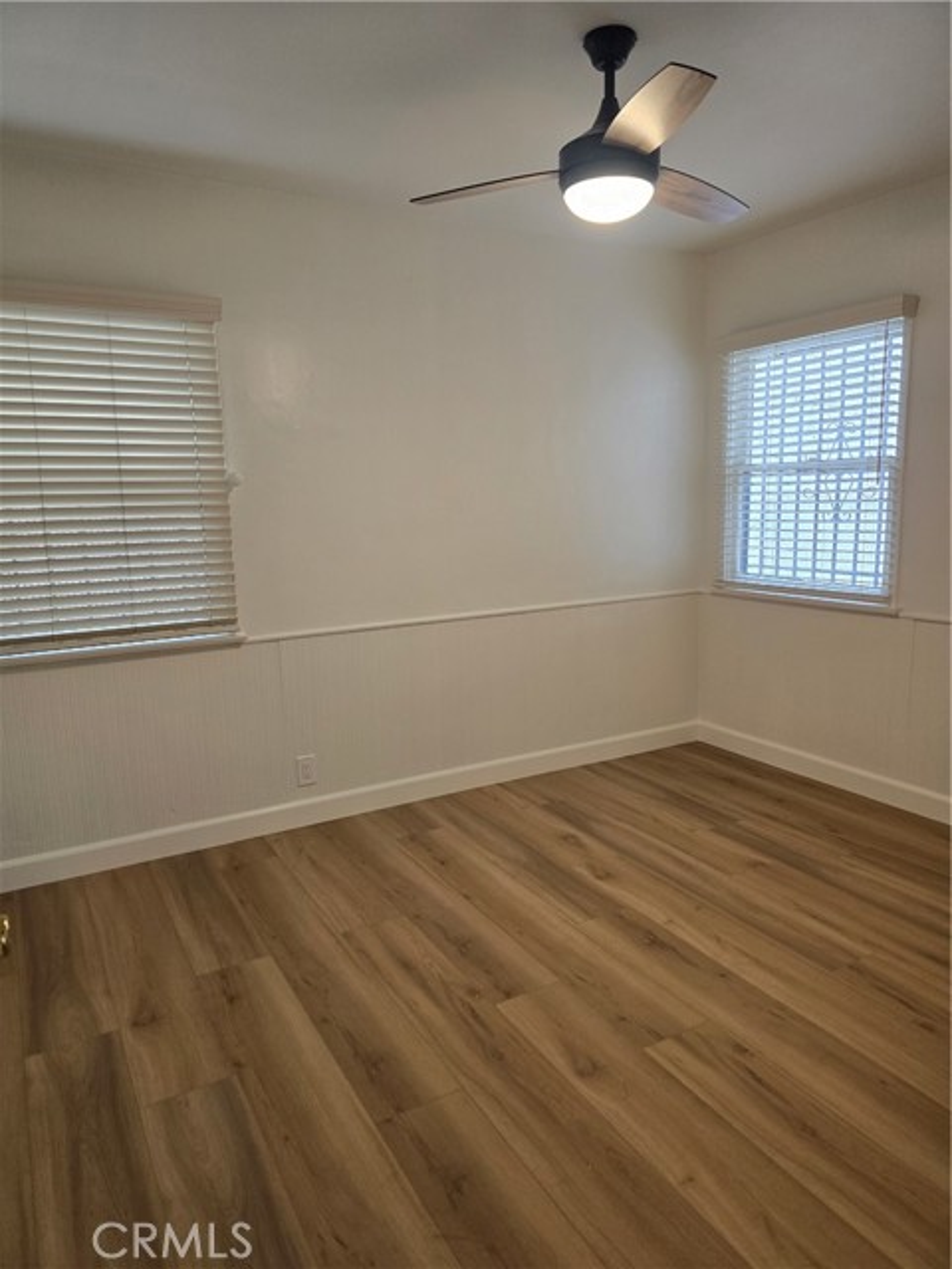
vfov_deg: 73.9
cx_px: 476
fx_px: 843
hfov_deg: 58.9
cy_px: 634
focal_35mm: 23
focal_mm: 6.3
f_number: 1.7
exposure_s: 1/120
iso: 125
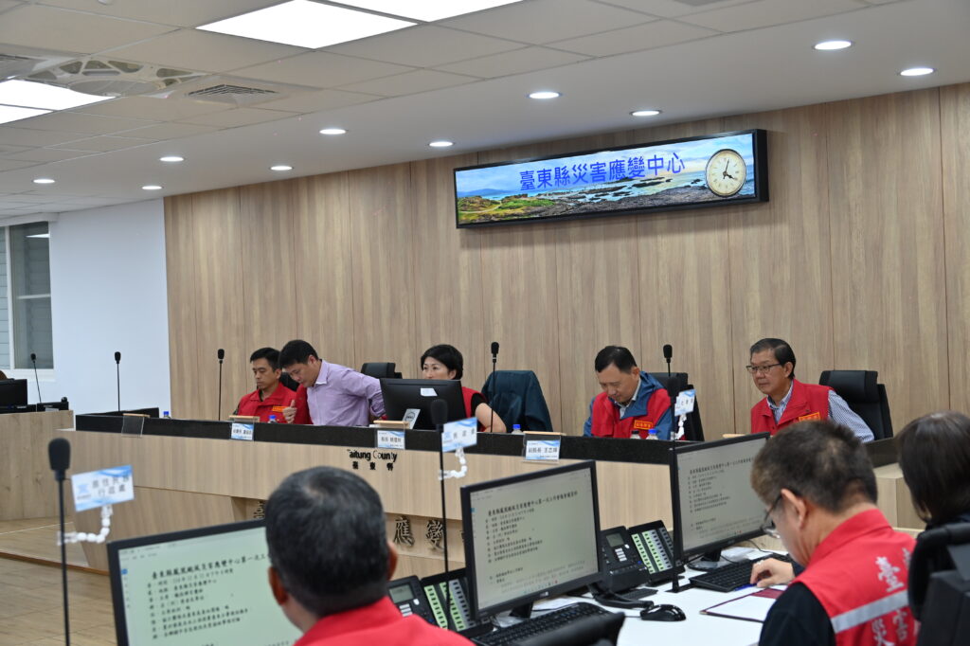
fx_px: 1293
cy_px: 323
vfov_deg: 28.1
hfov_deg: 41.1
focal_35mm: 48
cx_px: 485
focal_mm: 48
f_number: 5.3
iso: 900
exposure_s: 1/125
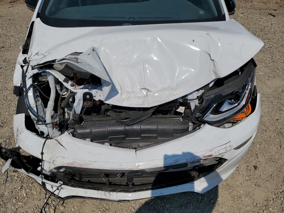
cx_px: 142
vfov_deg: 53.1
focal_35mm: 26
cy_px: 106
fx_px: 213
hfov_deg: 67.3
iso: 50
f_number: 1.5
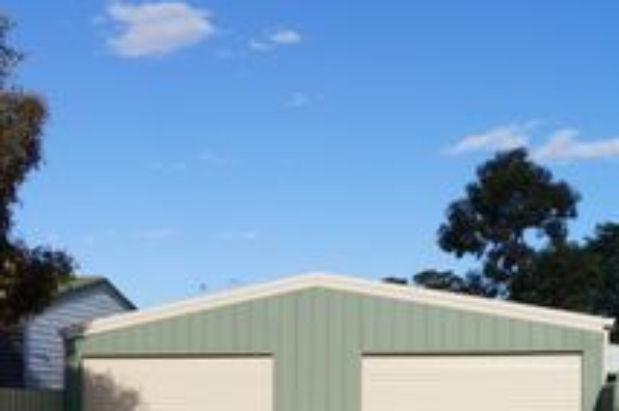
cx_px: 124
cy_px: 450
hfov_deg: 29.8
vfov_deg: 19.7
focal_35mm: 66
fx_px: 1133
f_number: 13
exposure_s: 1/160
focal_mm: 20
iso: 100
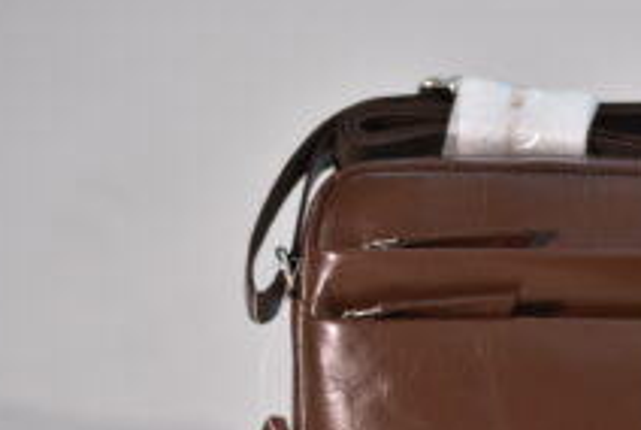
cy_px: 395
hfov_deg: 13.4
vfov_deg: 9.0
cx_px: 508
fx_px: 2710
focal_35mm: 152
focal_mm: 50
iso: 320
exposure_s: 1/80
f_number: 1.8
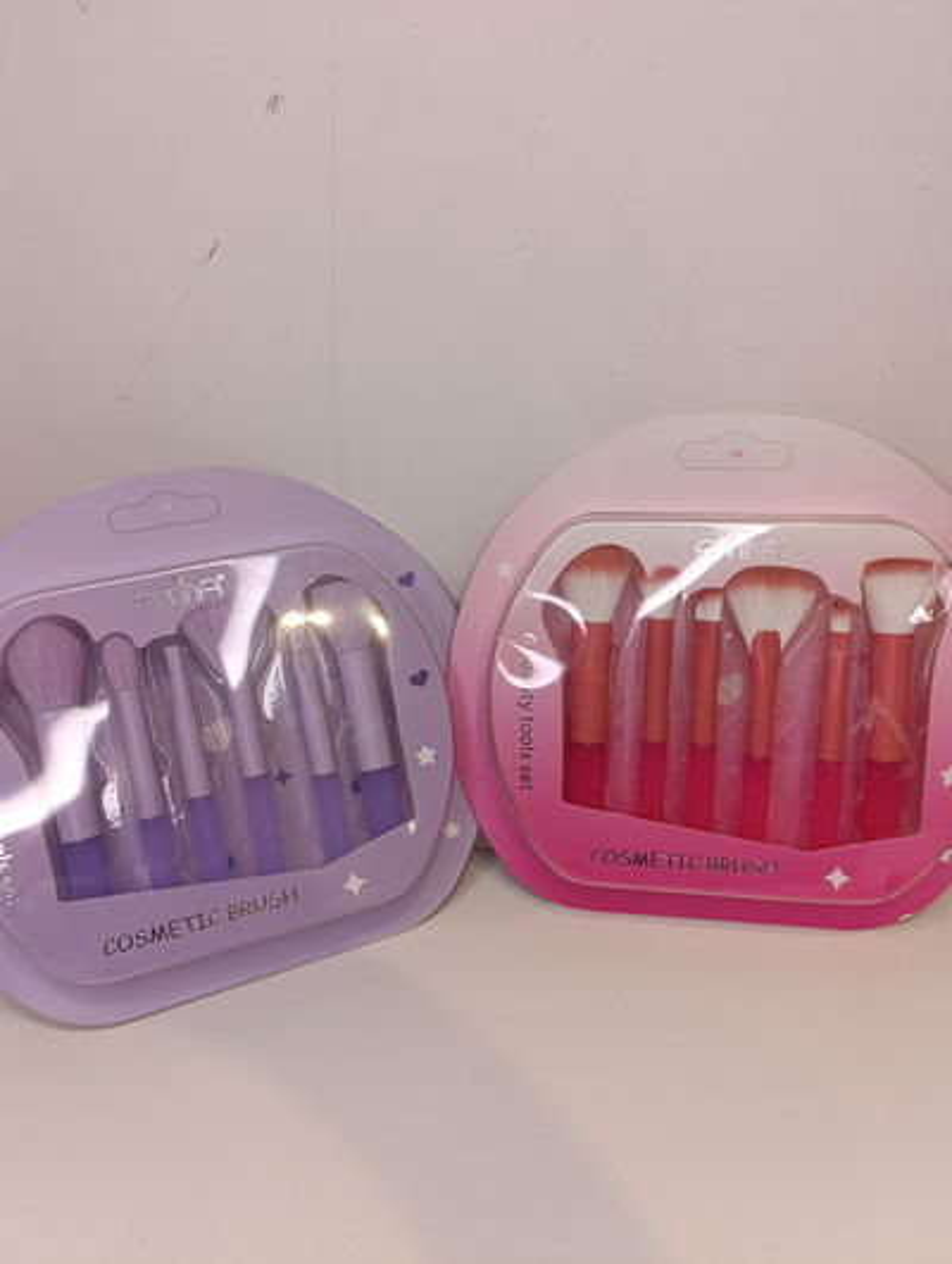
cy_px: 632
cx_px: 476
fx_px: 841
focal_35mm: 23
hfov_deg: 59.0
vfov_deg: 73.8
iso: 320
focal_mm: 6.14
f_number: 1.6
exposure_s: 1/100
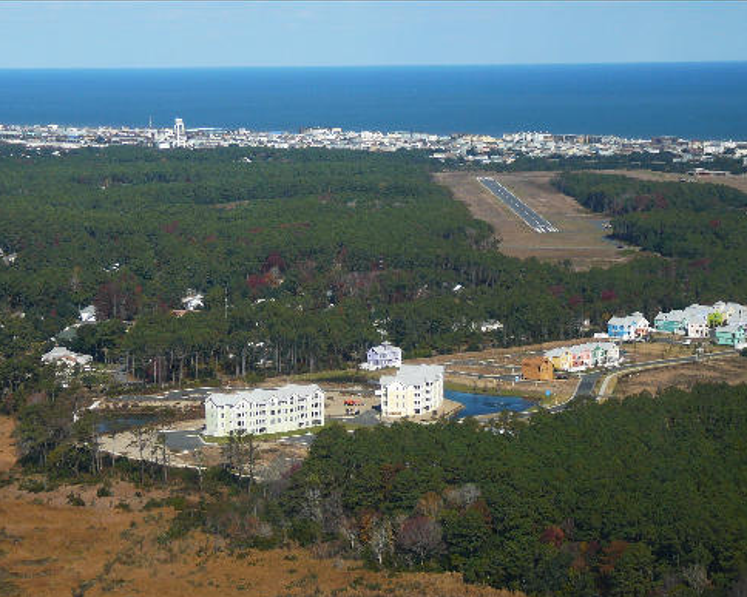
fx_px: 2498
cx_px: 371
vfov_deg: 13.6
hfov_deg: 17.0
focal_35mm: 113
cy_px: 307
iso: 80
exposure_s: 1/800
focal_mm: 15.6
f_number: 3.9
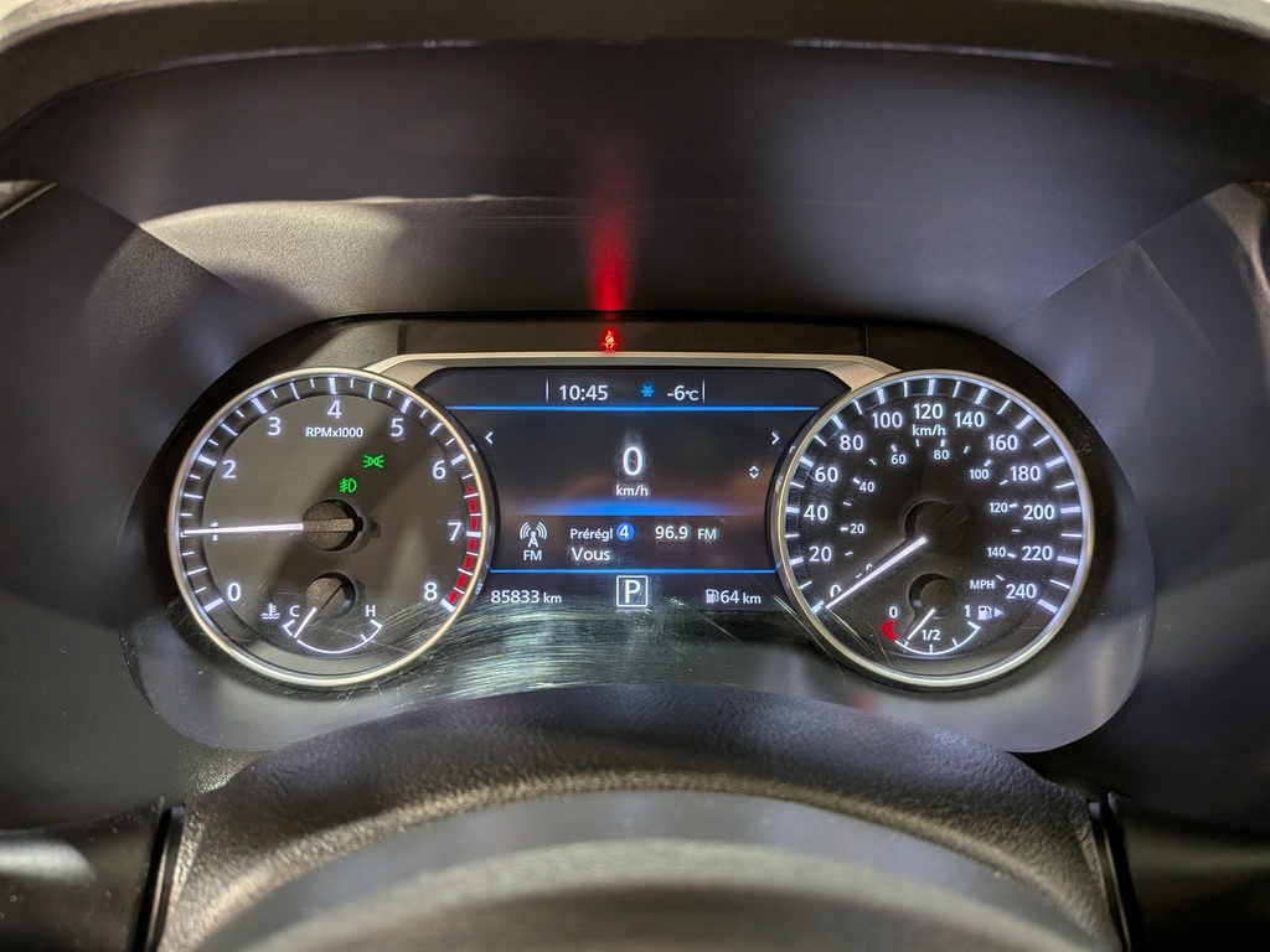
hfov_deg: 71.6
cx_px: 635
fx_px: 881
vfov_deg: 56.8
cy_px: 476
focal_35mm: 24
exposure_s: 1/32.2
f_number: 1.7
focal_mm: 4.53
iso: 26
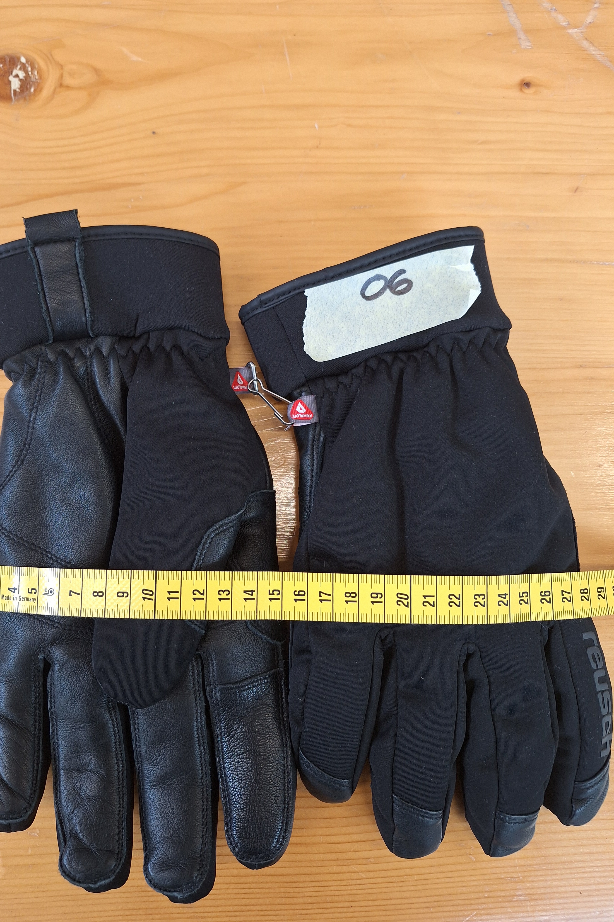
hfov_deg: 53.0
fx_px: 614
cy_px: 461
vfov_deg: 73.7
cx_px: 274
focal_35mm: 24
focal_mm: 5.54
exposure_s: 1/50
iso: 200
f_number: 1.8
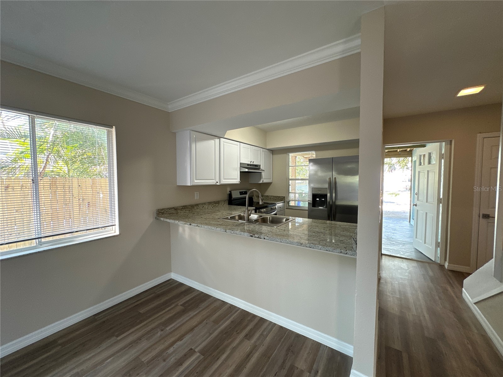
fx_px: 203
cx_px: 252
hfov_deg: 102.1
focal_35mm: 14
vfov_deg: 85.7
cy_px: 188
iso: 160
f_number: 2.2
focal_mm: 2.22
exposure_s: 1/60
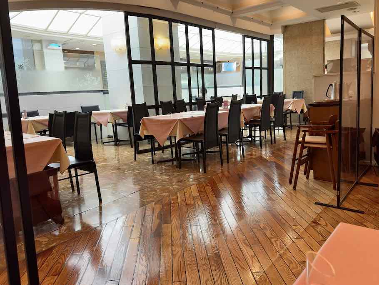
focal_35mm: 27
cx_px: 200
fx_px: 296
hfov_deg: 65.3
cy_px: 131
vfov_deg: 51.3
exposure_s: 1/50
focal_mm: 6.76
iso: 125
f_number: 1.78
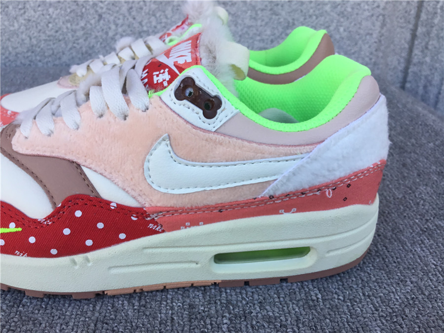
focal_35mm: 31
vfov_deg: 45.4
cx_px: 222
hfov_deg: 58.4
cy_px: 166
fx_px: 398
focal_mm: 3.3
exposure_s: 1/184
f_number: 2.4
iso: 25
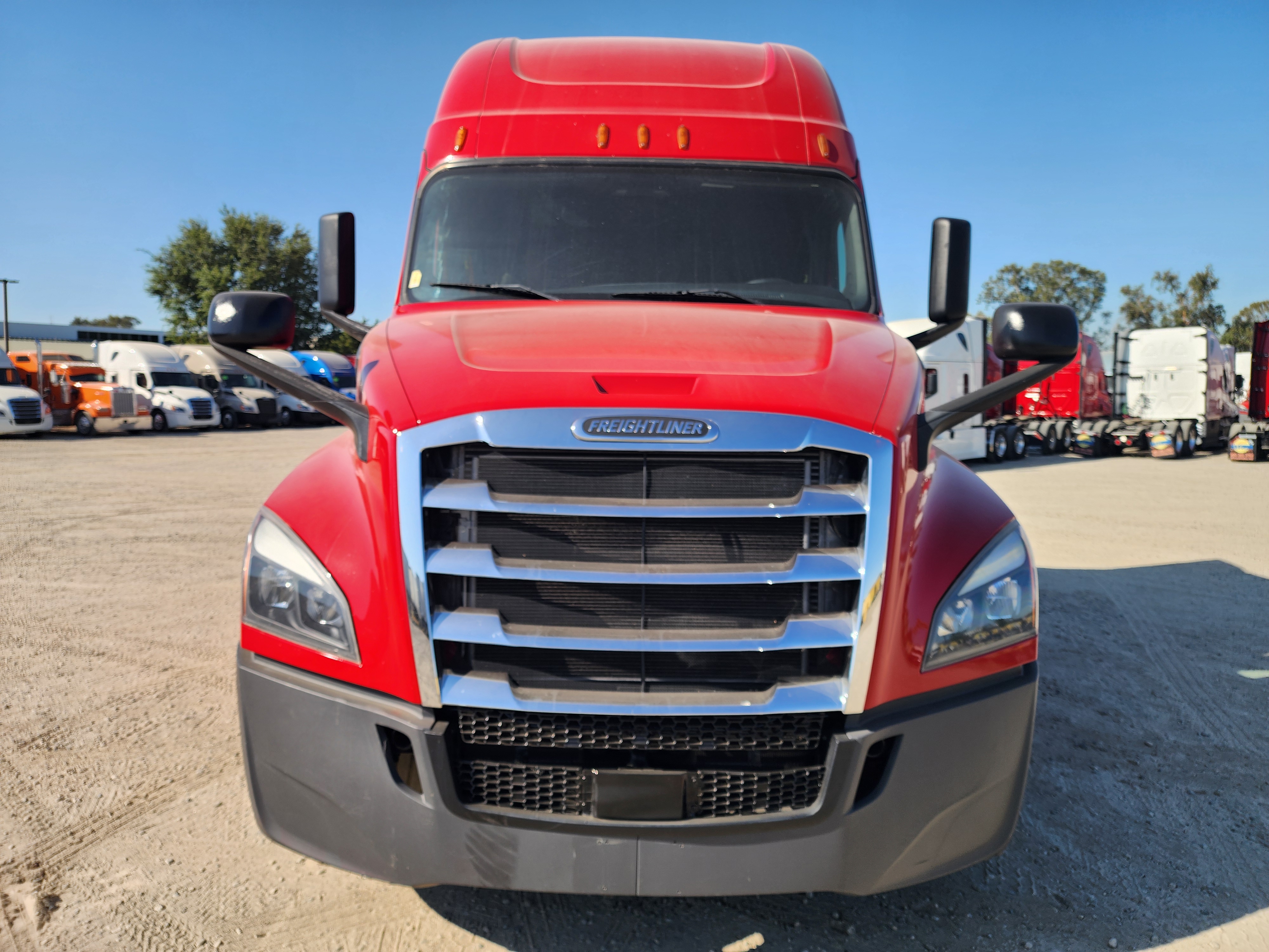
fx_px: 843
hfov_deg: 73.9
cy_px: 476
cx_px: 634
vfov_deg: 58.9
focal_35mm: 23
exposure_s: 1/697
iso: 12
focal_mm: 6.4
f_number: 1.8
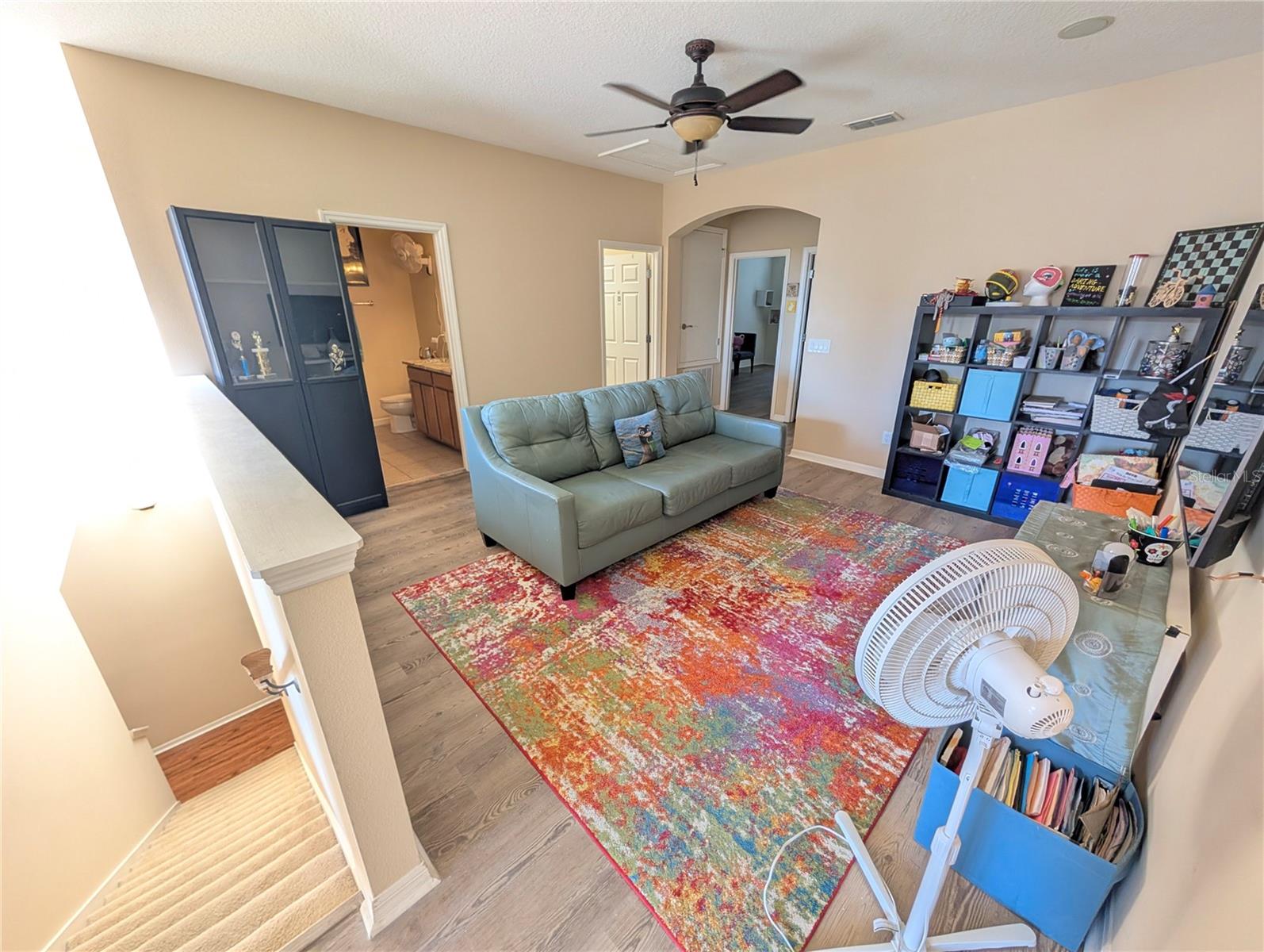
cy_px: 476
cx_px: 632
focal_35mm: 12
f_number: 1.7
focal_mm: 2.02
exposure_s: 1/75.6
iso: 128
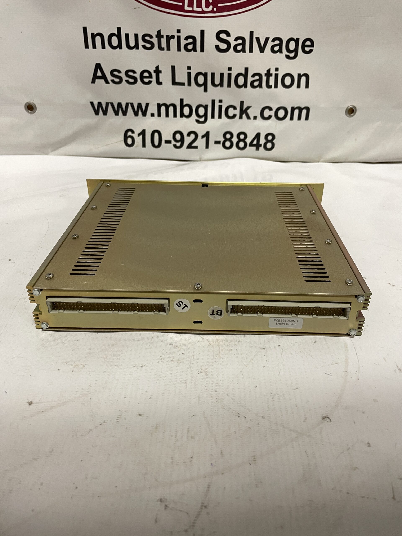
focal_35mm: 26
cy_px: 268
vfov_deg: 67.3
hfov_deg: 53.1
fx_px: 403
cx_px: 201
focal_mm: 4.2
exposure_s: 1/60
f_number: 1.6
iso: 125
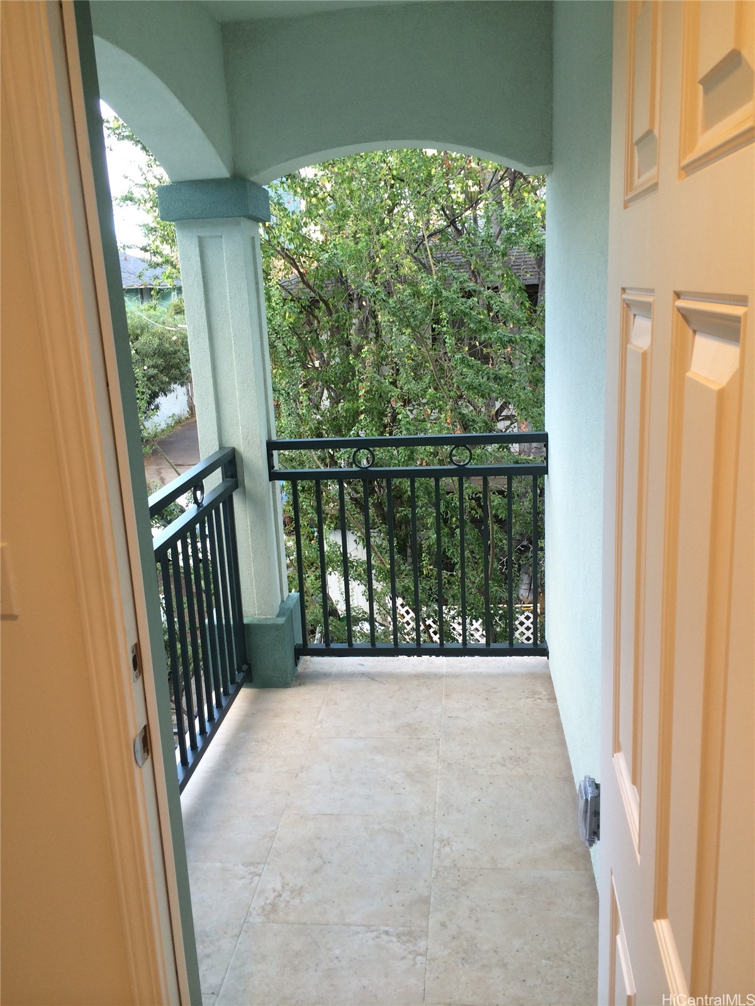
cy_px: 503
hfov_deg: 46.8
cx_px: 378
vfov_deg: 60.0
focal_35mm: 30
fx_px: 872
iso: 40
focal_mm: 4.12
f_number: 2.2
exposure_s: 1/60
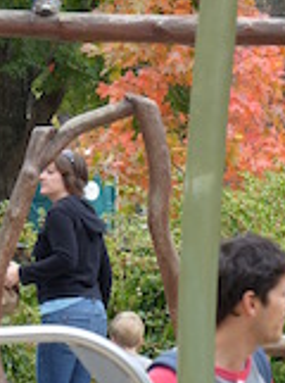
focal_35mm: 391
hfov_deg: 3.8
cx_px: -50
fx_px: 4309
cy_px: 67
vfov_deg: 5.1
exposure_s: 1/160
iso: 100
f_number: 4
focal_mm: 28.3
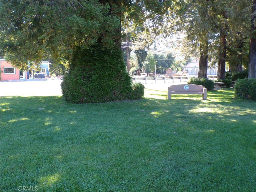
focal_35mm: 32
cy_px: 96
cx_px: 128
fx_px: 237
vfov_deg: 44.2
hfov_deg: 56.8
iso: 100
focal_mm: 5.8
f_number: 3.2
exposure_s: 1/100
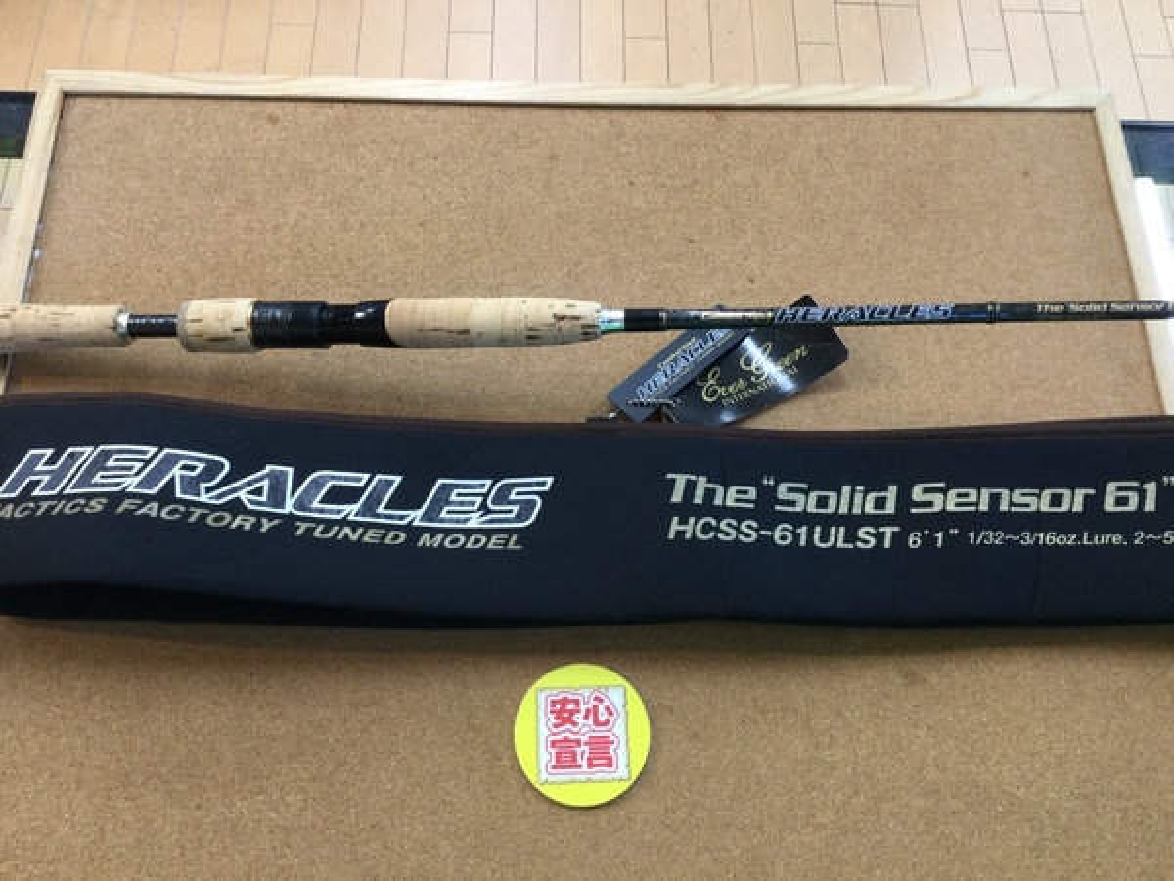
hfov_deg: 58.4
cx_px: 587
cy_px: 440
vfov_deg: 45.4
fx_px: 1051
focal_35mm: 31
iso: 64
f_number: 2.4
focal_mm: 3.3
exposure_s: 1/30
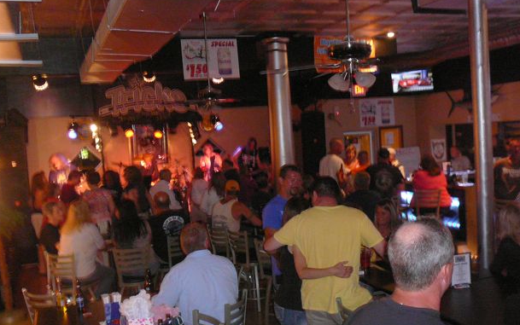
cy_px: 181
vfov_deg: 32.8
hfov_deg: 50.4
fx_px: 553
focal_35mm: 39
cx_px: 260
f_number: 2.8
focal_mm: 5.2
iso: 320
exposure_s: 1/8
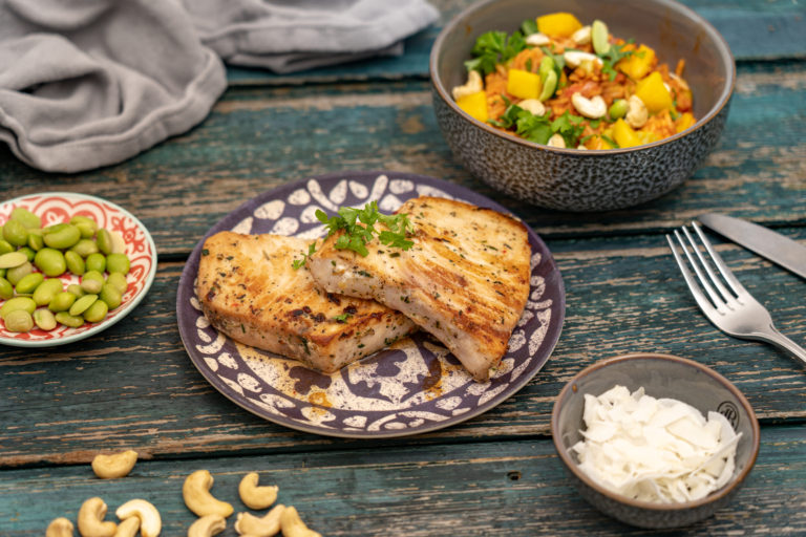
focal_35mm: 96
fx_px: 2149
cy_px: 268
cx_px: 403
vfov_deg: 14.3
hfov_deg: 21.2
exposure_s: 1/125
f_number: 4
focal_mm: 96
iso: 125
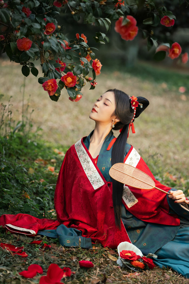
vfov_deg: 14.2
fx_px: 1142
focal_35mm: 145
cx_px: 94
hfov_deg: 9.5
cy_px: 142
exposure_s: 1/500
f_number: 2.8
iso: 100
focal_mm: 145
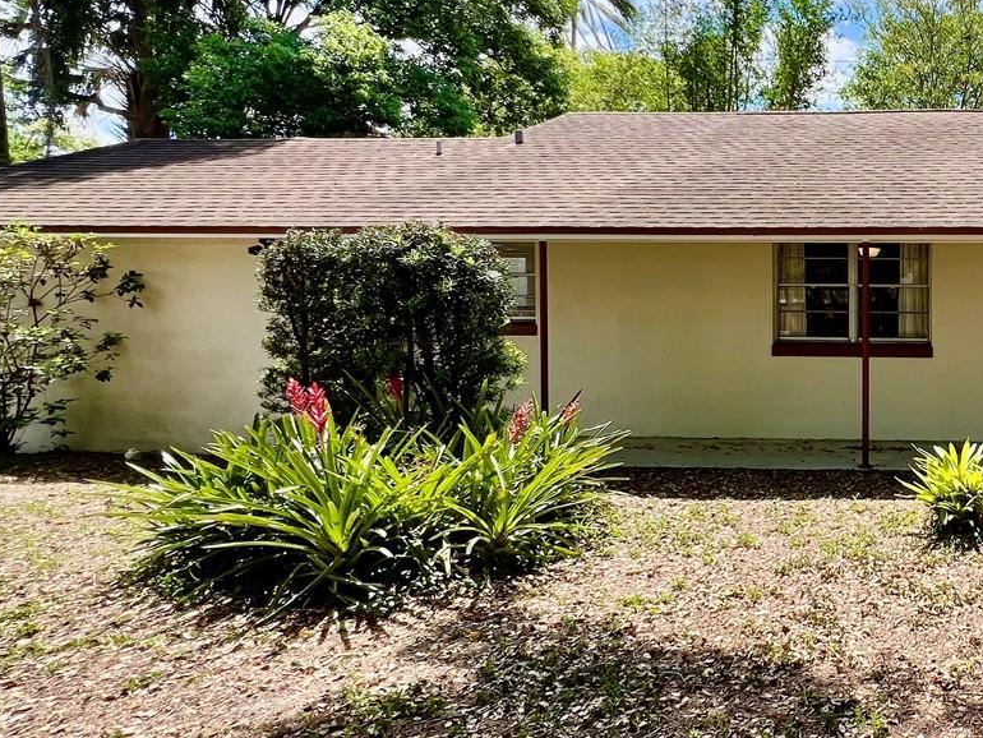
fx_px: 767
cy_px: 340
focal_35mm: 27
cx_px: 947
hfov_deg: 53.7
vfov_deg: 51.3
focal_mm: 1.57
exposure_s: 1/630
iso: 32
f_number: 1.8
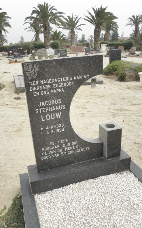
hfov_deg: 43.1
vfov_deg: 64.7
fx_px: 180
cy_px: 115
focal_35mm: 29
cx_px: 64
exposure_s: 1/800
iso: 200
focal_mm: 4.83
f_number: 5.6
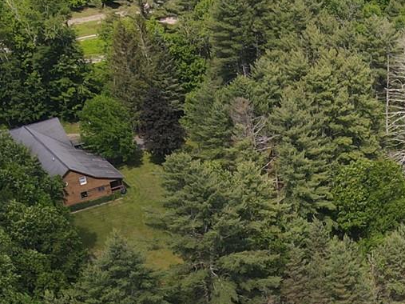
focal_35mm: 97
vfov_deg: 14.0
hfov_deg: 19.3
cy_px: 494
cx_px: 459
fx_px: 1135
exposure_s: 1/500
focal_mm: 4.5
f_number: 2.8
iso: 100
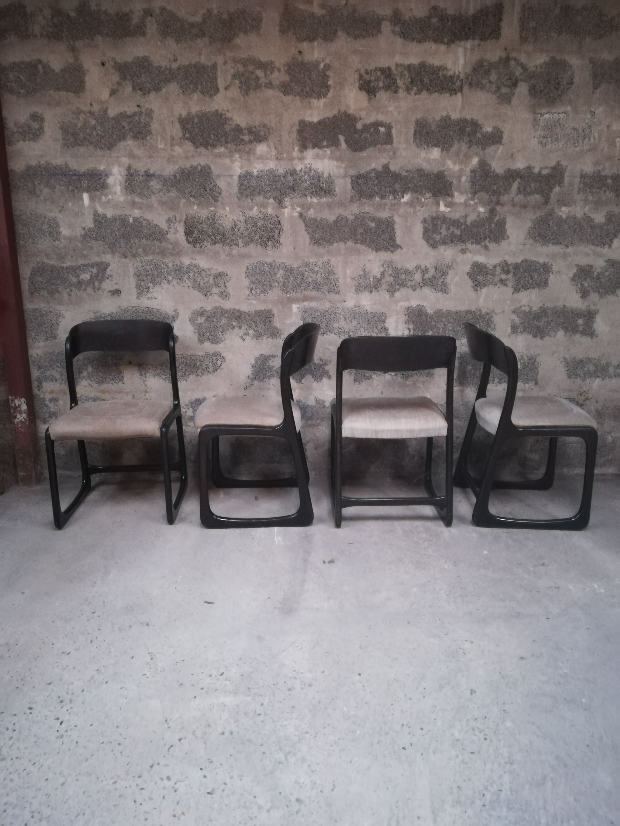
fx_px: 621
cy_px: 413
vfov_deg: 67.3
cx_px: 310
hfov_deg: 53.1
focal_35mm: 26
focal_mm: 3.83
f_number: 2.2
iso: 1000
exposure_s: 1/14.3
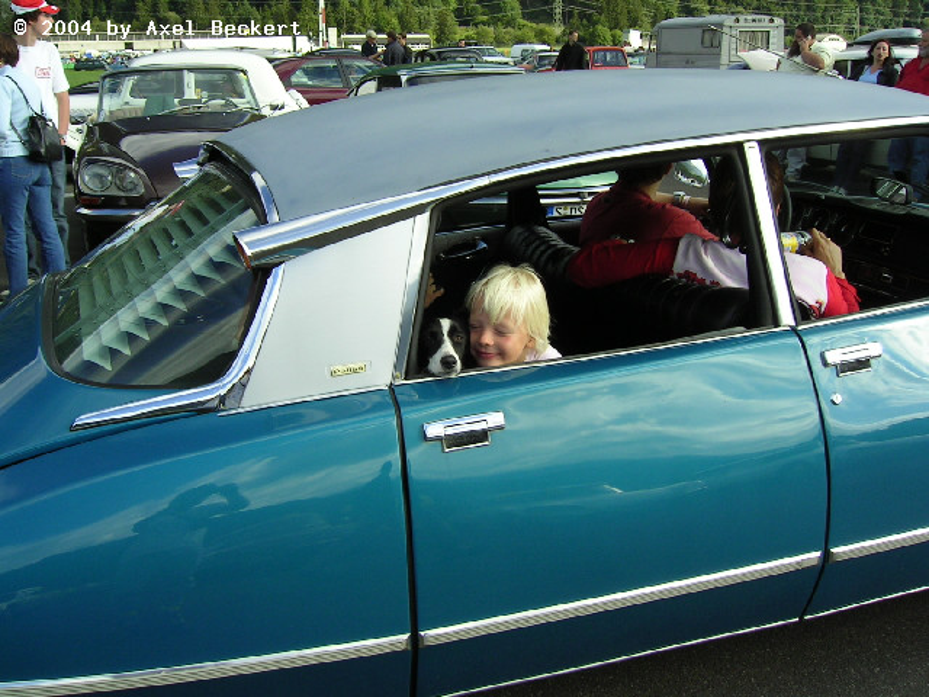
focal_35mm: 36
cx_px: 464
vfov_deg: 39.7
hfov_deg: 51.4
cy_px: 348
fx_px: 966
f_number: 4.8
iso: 50
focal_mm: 5.6
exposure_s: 1/182
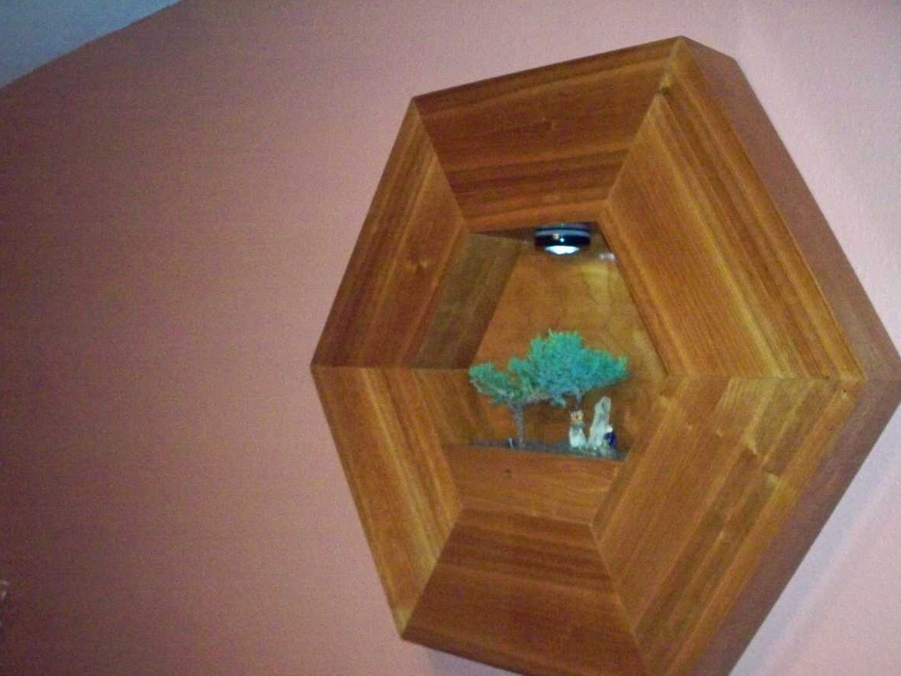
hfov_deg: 45.8
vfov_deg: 35.1
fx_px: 1067
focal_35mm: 41
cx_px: 436
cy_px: 384
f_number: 2.8
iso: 1600
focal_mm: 7.54
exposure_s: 1/125
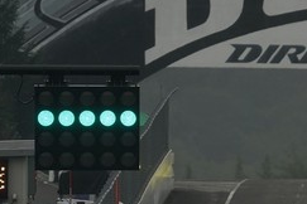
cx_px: 346
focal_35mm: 1778
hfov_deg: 1.2
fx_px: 15161
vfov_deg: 0.8
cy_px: 193
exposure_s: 1/640
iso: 800
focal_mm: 600
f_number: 6.3
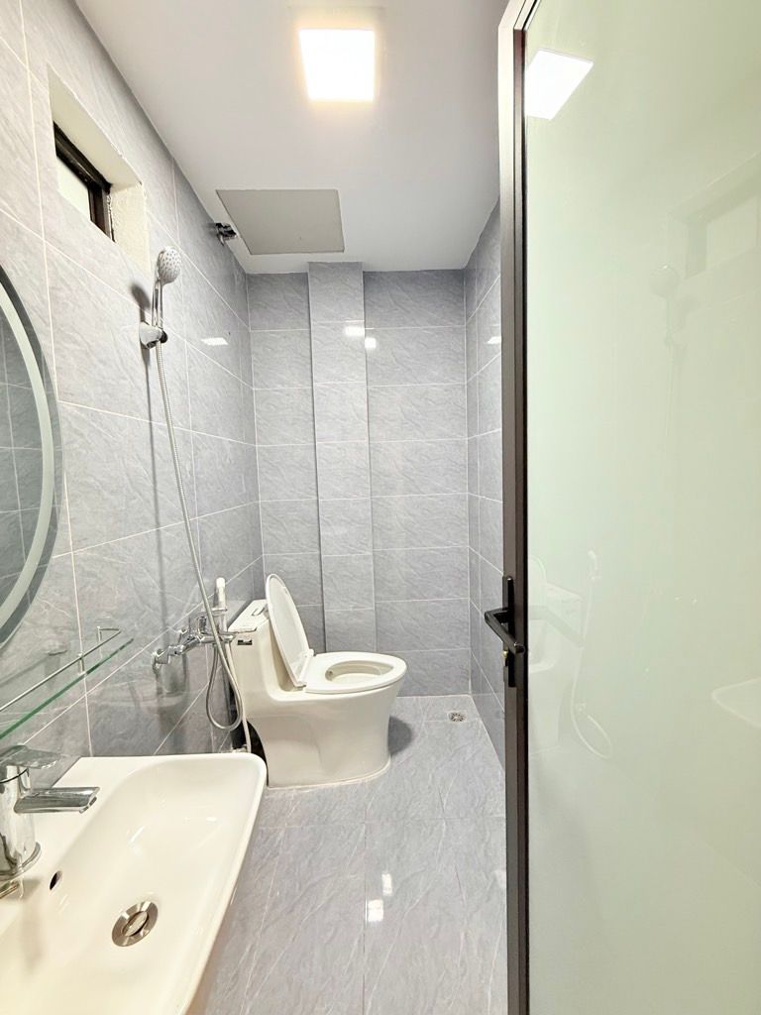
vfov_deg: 102.1
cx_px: 380
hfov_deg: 85.7
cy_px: 508
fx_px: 410
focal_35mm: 14
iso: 400
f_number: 2.2
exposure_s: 1/50
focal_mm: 2.22
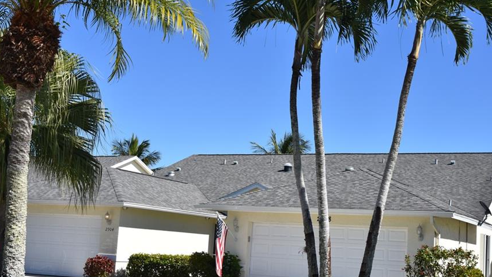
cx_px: 289
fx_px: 713
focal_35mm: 55
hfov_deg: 38.0
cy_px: 158
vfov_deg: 21.9
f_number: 8
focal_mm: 29
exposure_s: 1/500
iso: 180
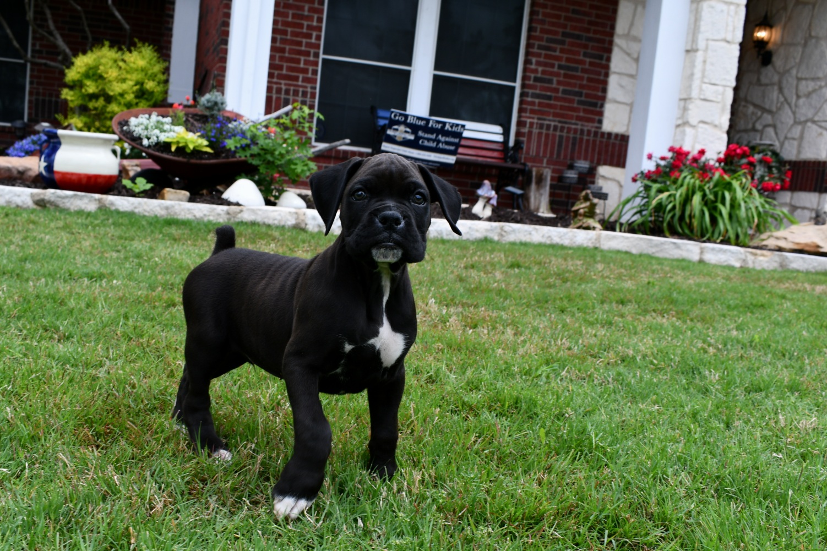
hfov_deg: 57.2
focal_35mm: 33
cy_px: 276
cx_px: 414
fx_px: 758
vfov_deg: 40.0
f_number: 8
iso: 125
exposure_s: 1/250
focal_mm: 22
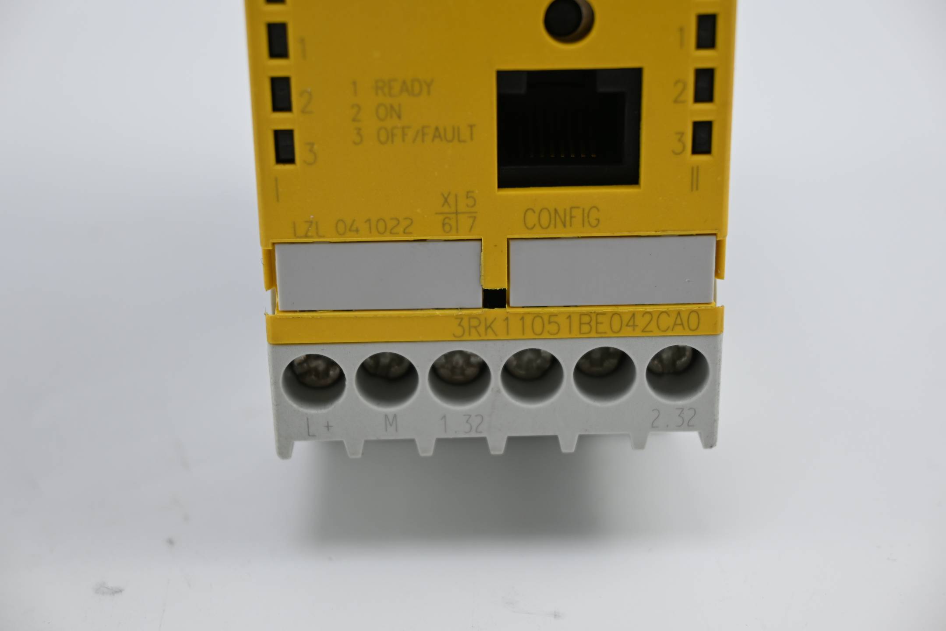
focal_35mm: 56
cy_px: 316
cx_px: 473
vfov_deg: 24.4
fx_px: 1458
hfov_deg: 35.9
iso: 125
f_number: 6.3
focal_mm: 37
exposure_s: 1/80
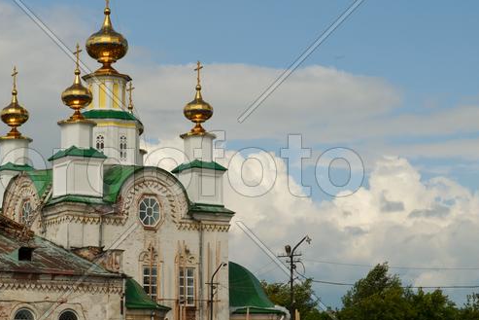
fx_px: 1344
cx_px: 188
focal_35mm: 101
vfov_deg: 13.6
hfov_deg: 20.2
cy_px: 172
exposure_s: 1/400
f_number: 10
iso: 100
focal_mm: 38
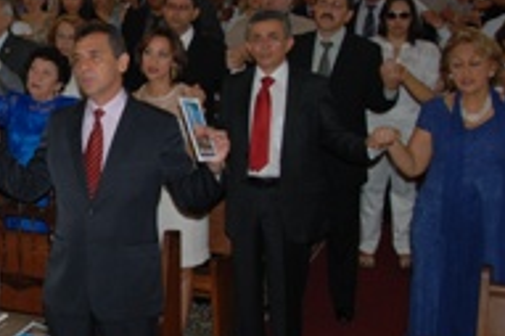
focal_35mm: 74
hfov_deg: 26.0
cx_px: 8
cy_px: 132
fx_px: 1040
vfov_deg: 18.3
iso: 200
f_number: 3.8
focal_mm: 21
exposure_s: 1/60
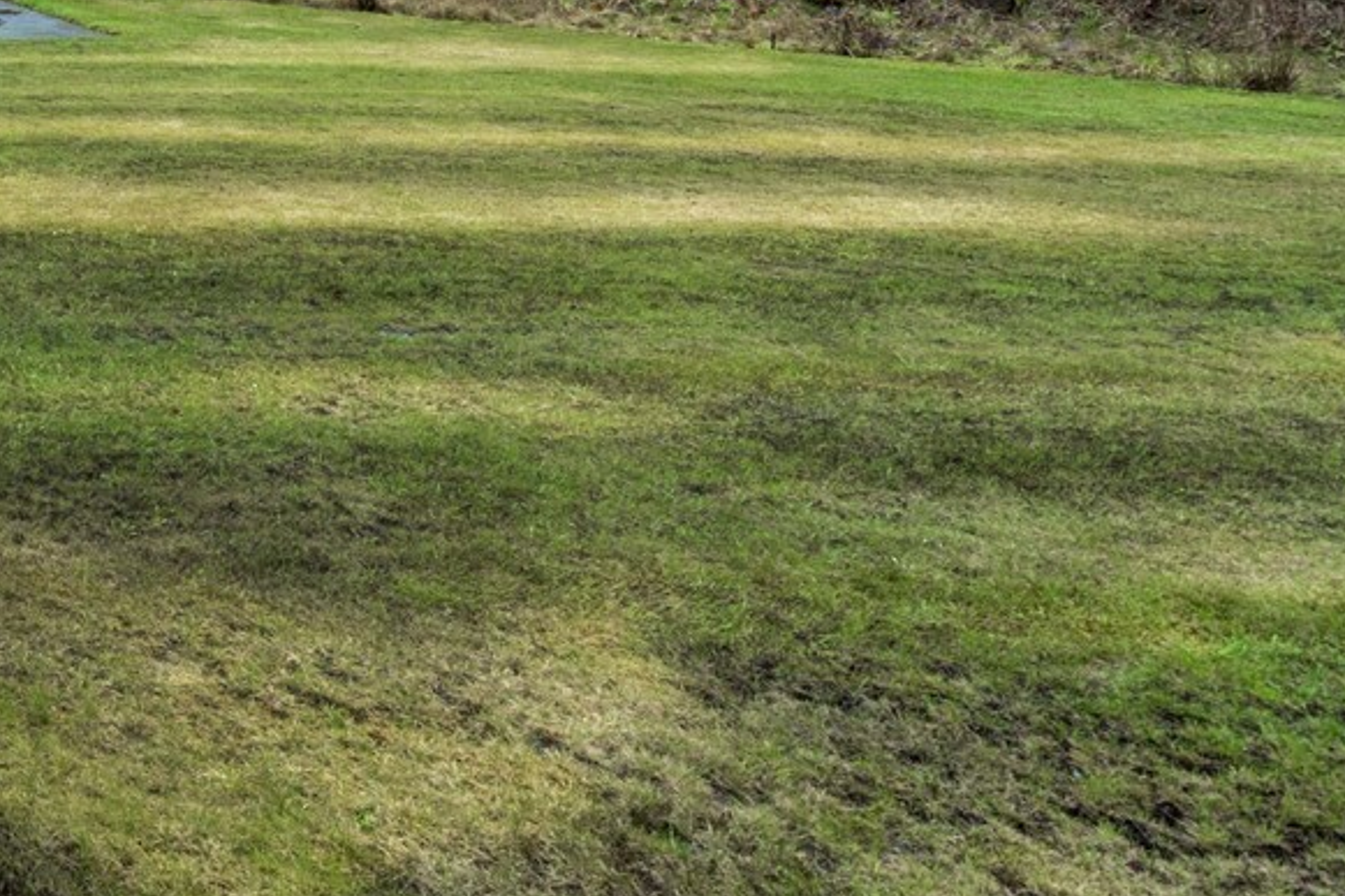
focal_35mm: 38
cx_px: -335
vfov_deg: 30.8
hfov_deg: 36.5
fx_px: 1419
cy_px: -117
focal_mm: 13
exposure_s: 1/30
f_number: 6.3
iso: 400
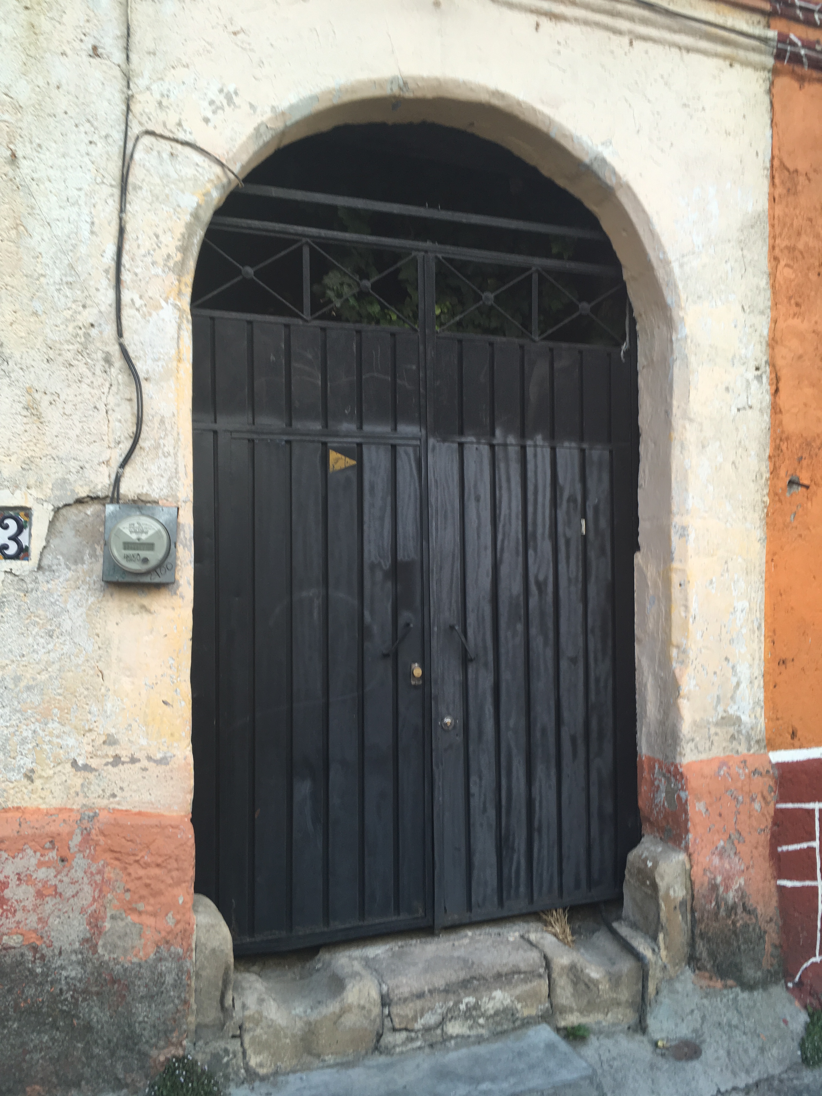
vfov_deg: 61.7
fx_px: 918
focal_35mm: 29
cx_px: 411
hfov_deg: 48.2
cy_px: 548
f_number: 2.2
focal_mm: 4.15
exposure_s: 1/60
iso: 32
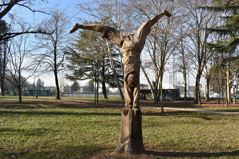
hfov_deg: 61.9
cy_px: 80
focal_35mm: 30
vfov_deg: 43.6
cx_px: 120
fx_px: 199
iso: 200
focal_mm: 20
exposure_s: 1/320
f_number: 9
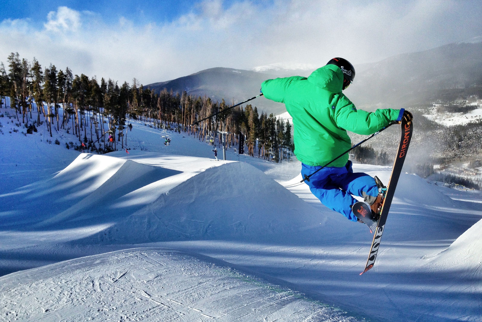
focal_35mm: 37
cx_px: 239
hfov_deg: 51.9
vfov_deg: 35.9
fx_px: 495
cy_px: 159
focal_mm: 4.28
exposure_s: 1/2208
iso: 50
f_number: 2.4
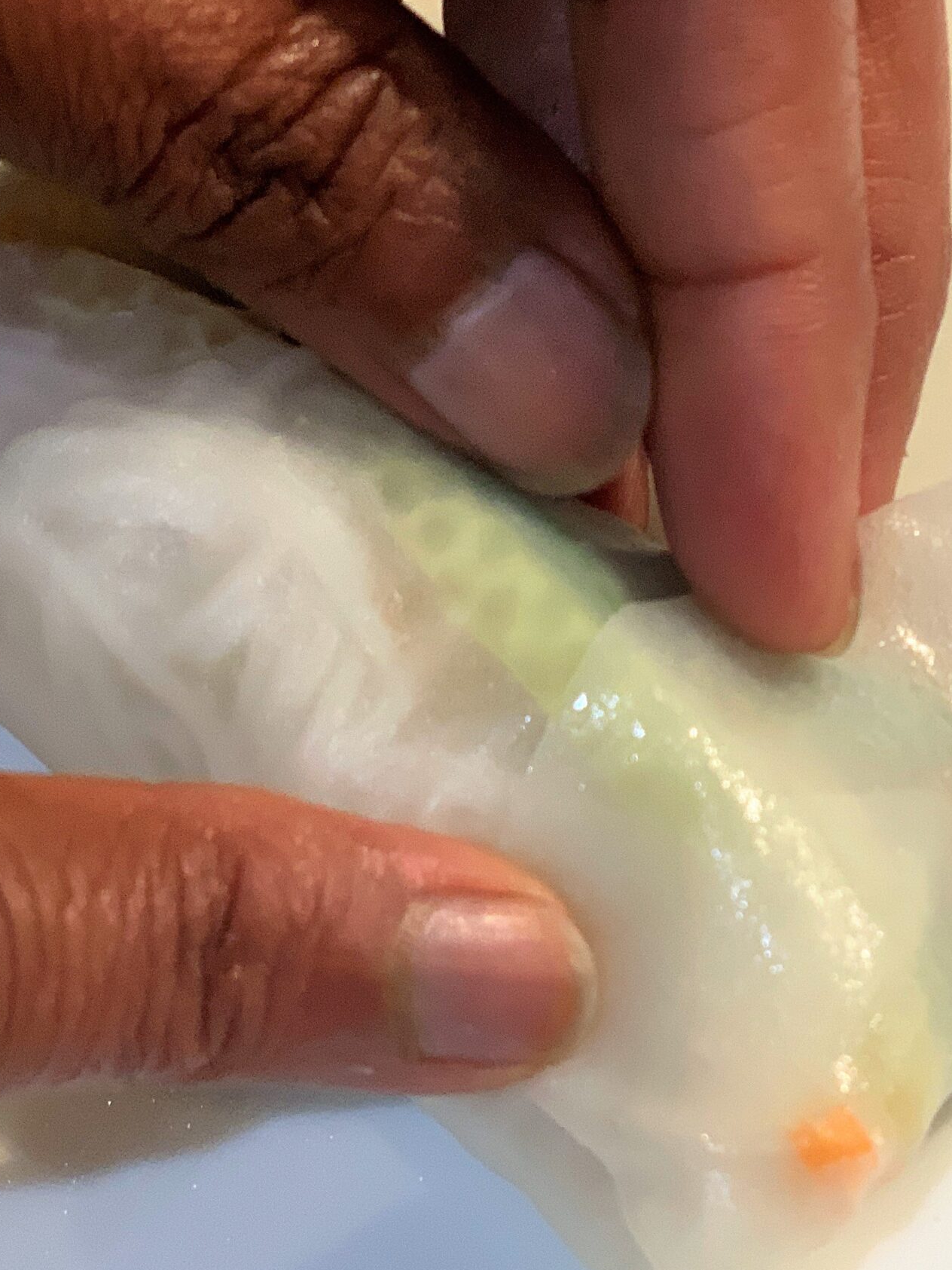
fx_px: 2896
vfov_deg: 24.7
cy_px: 648
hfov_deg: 18.4
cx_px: 808
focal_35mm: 79
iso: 80
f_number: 2.4
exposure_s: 1/50
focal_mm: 6
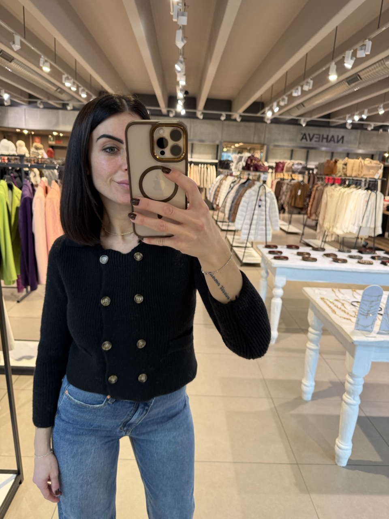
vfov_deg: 71.6
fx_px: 360
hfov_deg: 56.8
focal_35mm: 24
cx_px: 194
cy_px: 260
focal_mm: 6.76
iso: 160
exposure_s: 1/50
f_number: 1.78
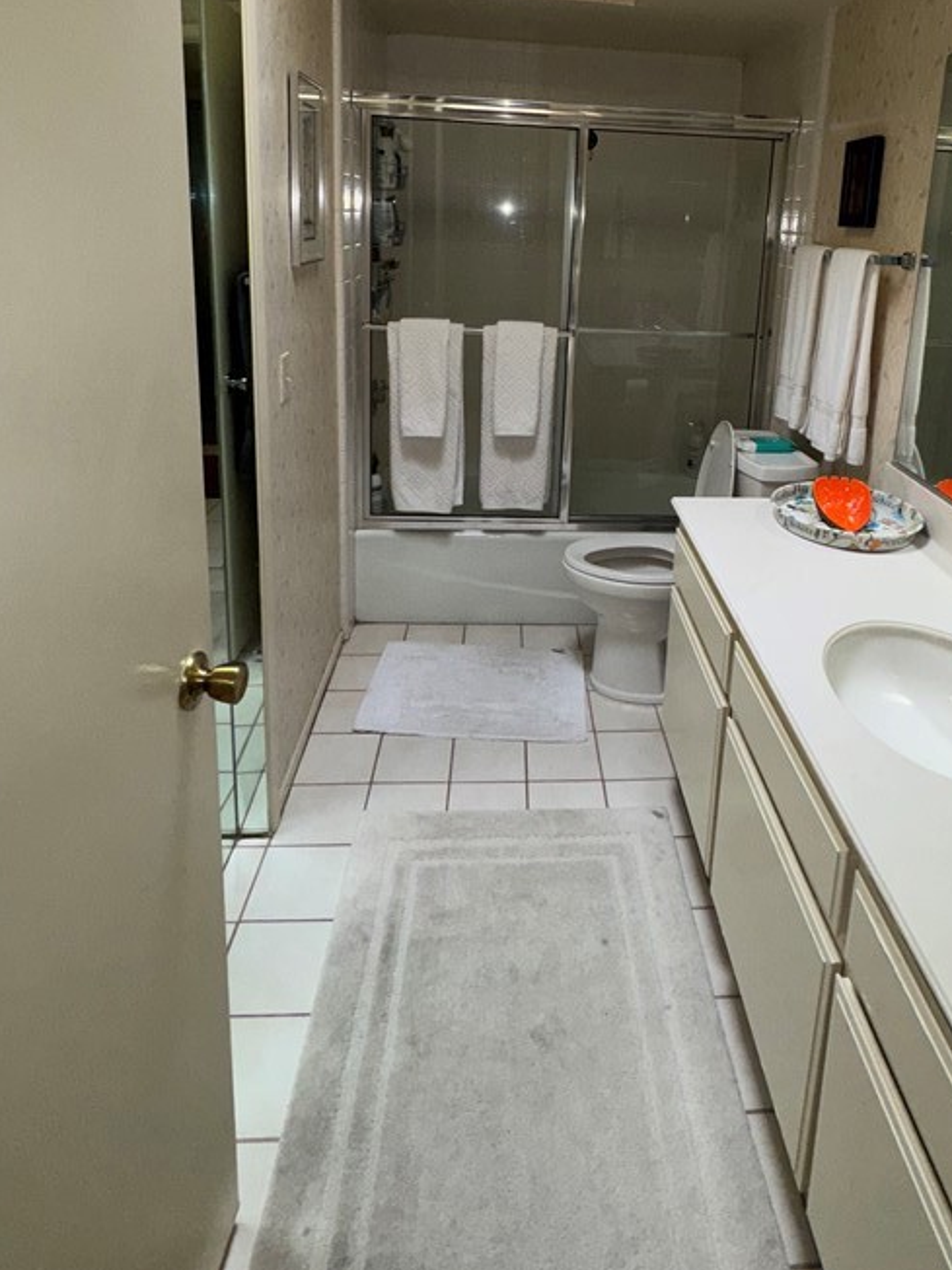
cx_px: 574
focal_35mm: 22
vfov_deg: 72.6
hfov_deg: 60.5
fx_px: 807
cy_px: 364
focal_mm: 2.22
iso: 64
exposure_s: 1/122
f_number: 2.2
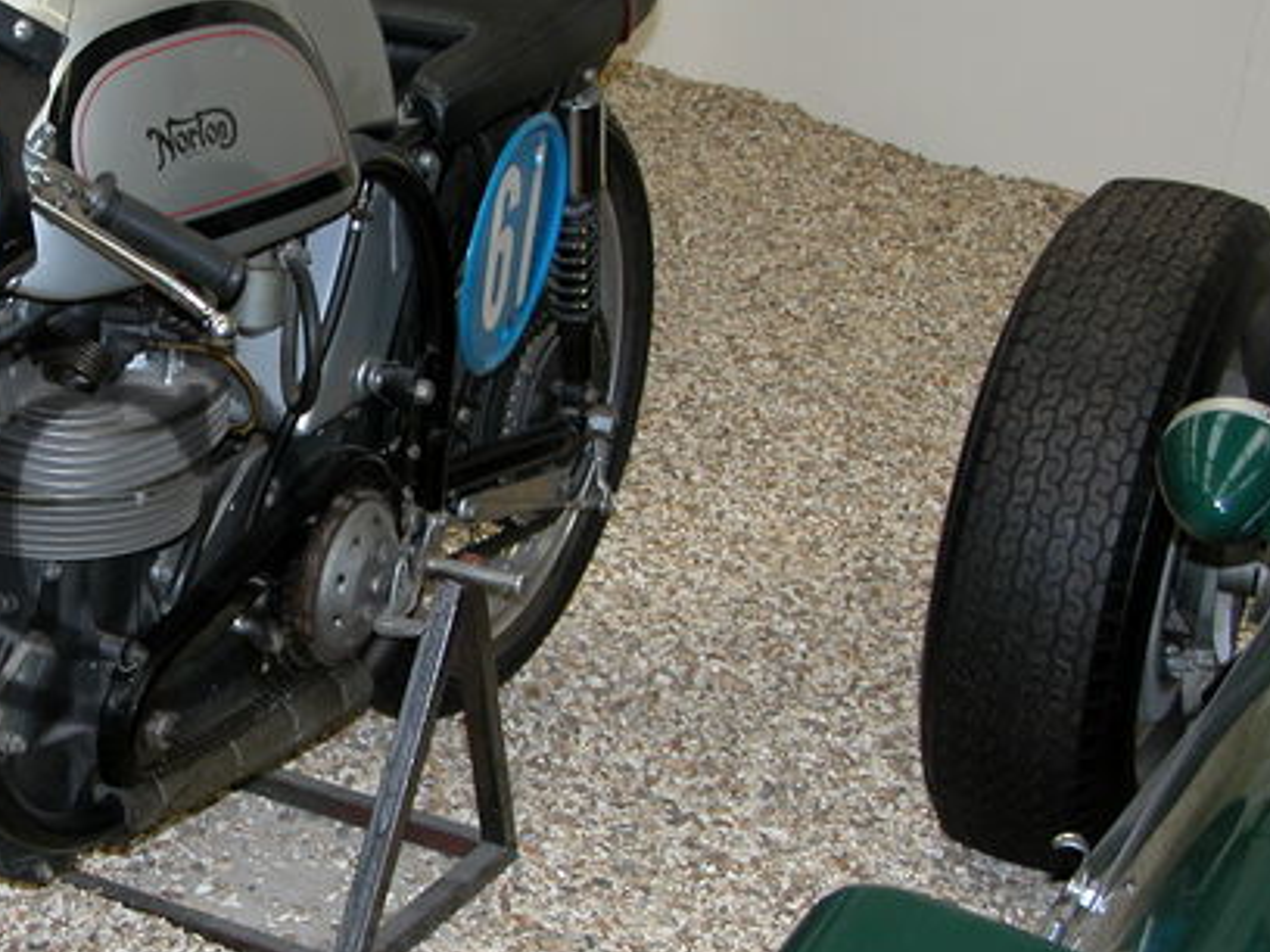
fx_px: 3595
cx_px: 100
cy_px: 523
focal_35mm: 98
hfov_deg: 19.6
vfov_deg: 15.1
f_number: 3
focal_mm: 12.7
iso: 100
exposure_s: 1/60
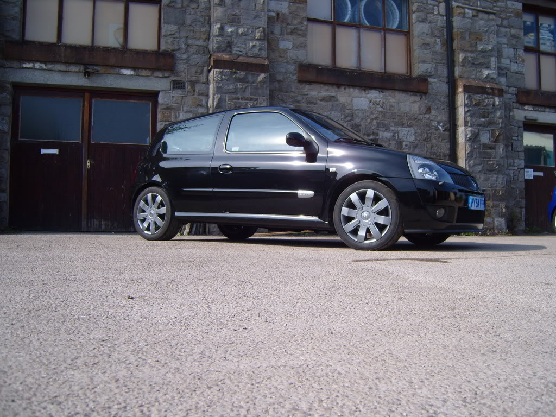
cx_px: 278
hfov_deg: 52.6
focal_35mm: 35
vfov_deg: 40.7
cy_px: 208
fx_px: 562
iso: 80
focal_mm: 7.4
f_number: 7.1
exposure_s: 1/180
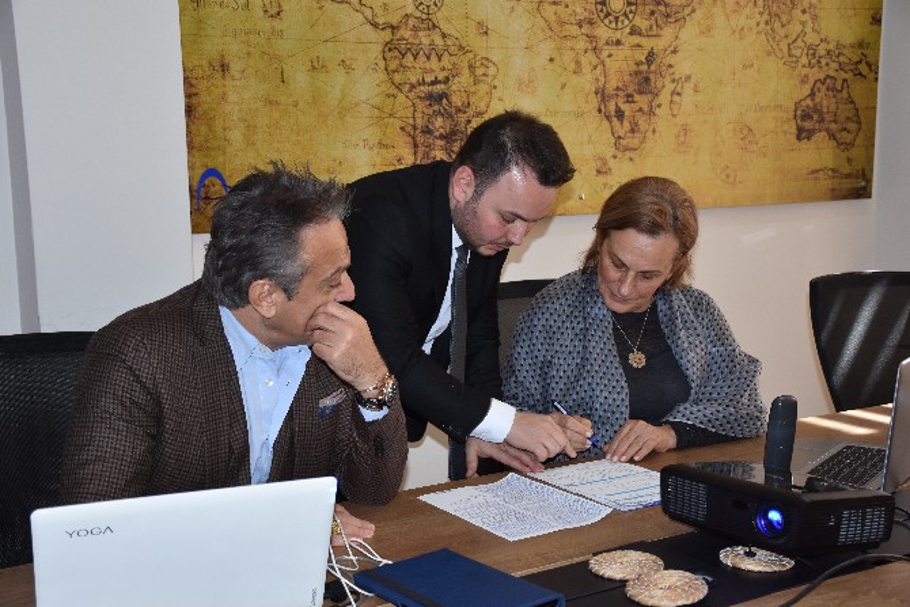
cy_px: 304
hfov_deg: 41.1
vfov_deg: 28.1
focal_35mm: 48
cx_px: 455
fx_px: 1214
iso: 500
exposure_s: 1/60
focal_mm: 32
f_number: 4.2
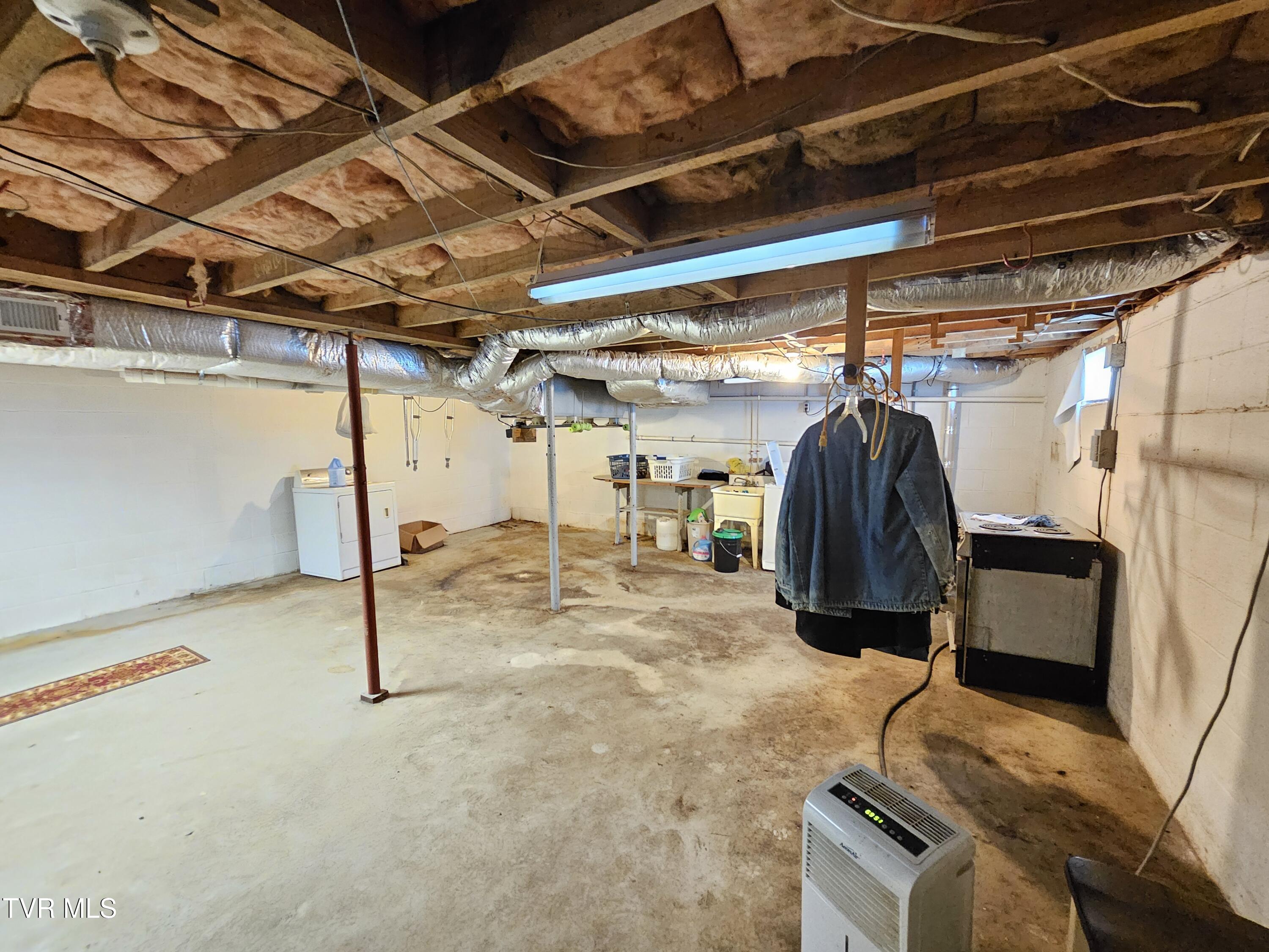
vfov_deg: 89.9
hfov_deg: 106.2
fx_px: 477
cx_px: 634
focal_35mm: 13
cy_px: 476
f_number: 2.2
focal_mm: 2.2
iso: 2000
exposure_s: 1/24
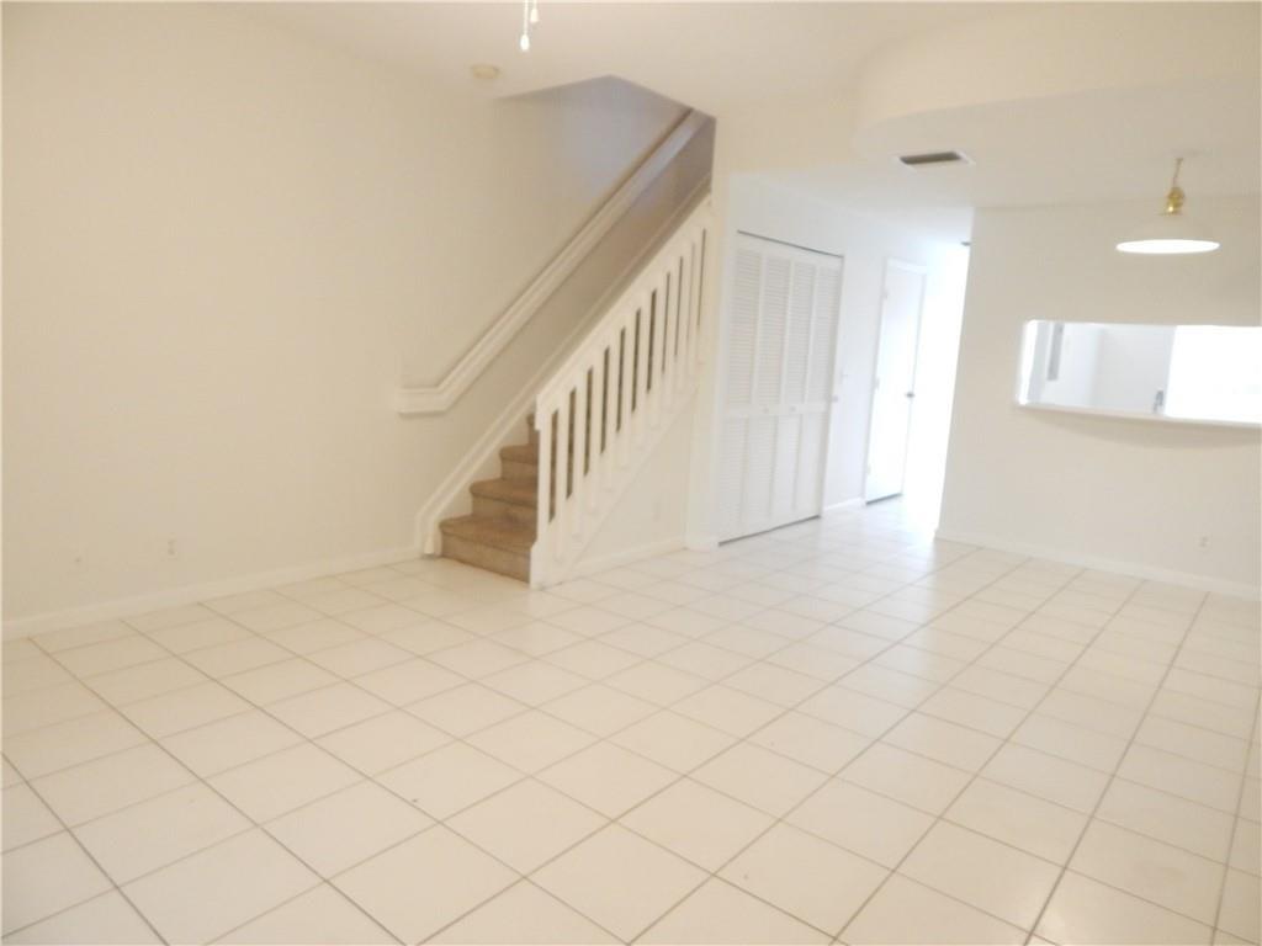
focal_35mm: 22
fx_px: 802
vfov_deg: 61.1
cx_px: 631
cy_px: 473
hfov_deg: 76.4
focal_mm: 4
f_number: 3
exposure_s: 1/40
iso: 400
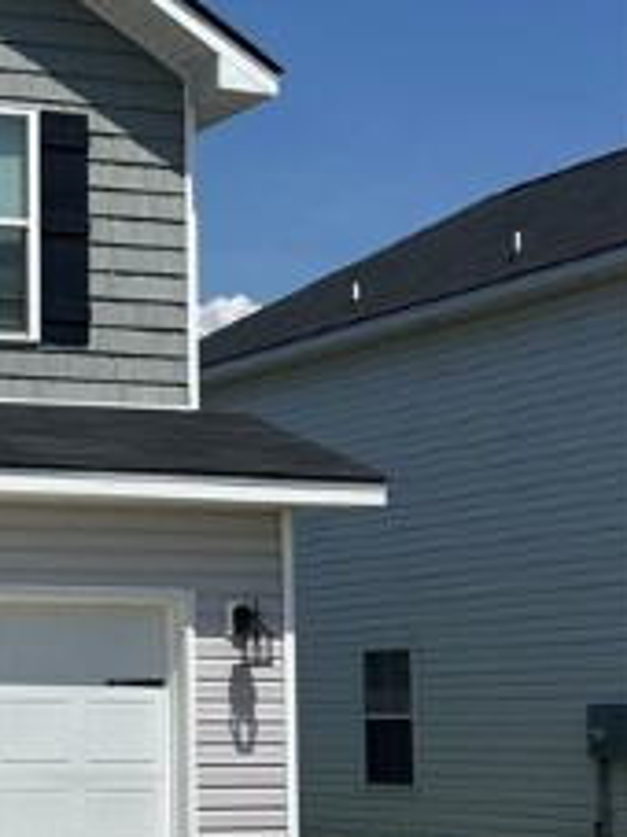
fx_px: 2127
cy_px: 586
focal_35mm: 88
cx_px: -417
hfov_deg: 15.1
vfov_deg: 22.1
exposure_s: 1/10309
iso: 50
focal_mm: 5.7
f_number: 1.5
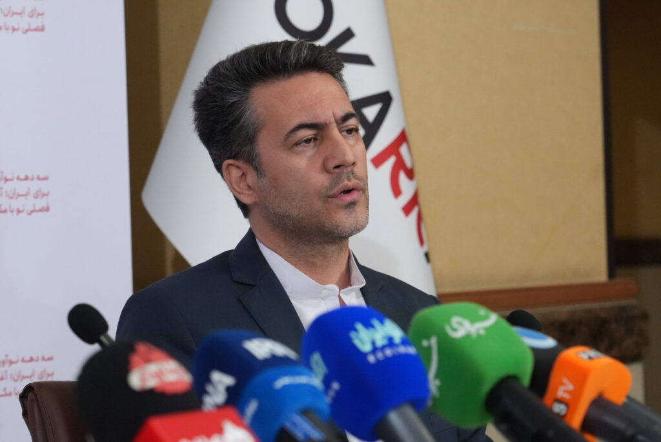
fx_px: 2554
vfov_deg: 9.9
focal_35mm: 139
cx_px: 330
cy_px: 221
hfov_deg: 14.7
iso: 6400
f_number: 5.6
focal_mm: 93
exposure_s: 1/800
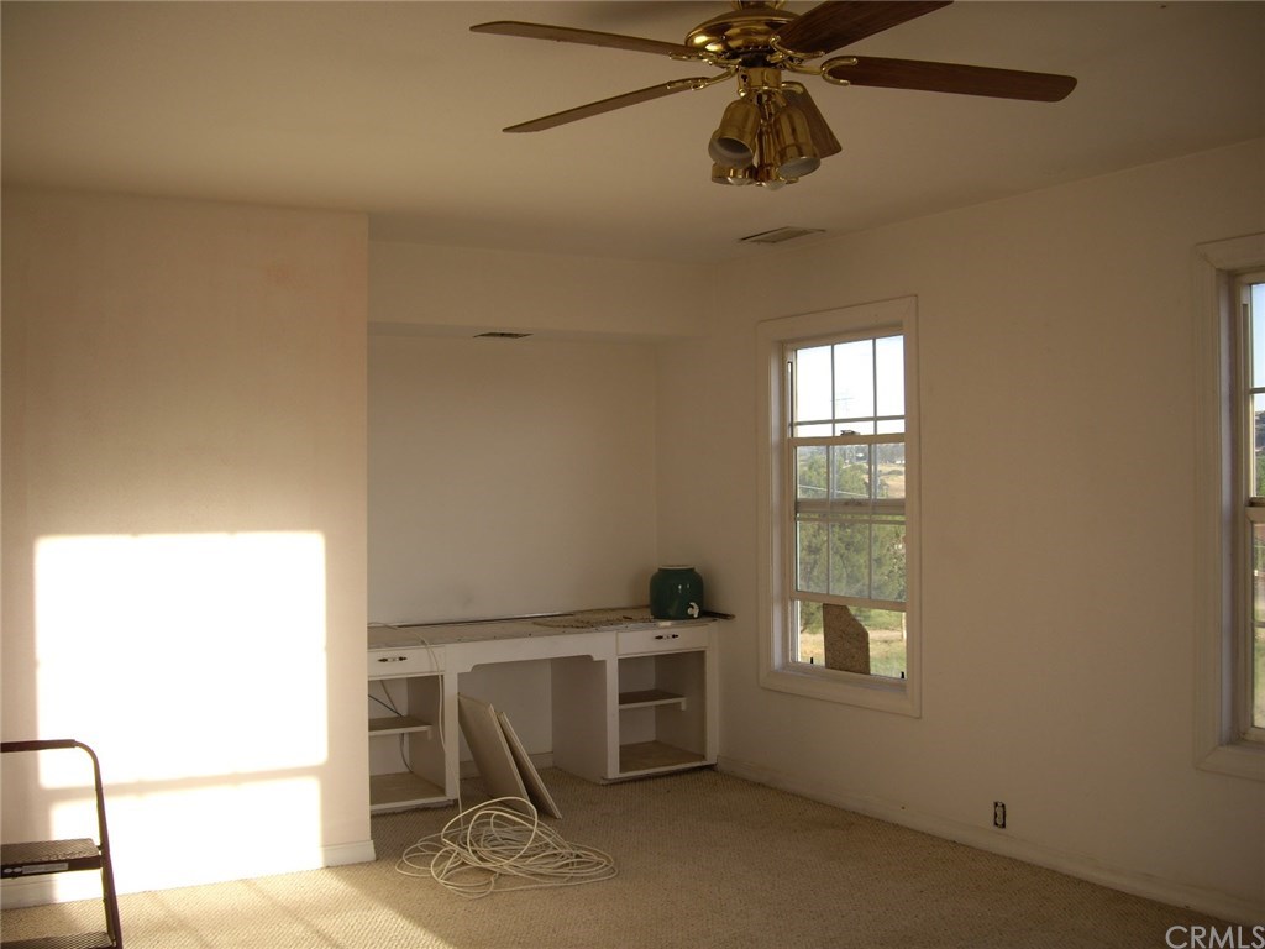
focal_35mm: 38
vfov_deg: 37.7
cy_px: 474
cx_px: 632
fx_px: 1389
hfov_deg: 49.0
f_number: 2.8
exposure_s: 1/160
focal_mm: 7.9
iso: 64
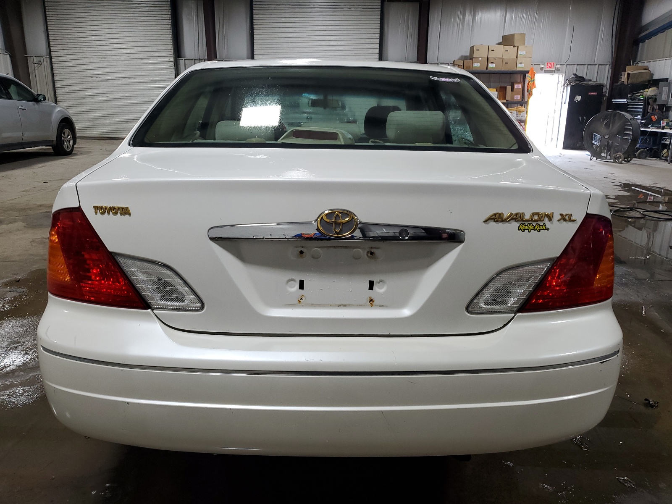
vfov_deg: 53.1
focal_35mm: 26
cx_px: 336
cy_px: 252
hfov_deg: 67.3
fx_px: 505
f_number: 1.5
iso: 69
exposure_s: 1/60.2
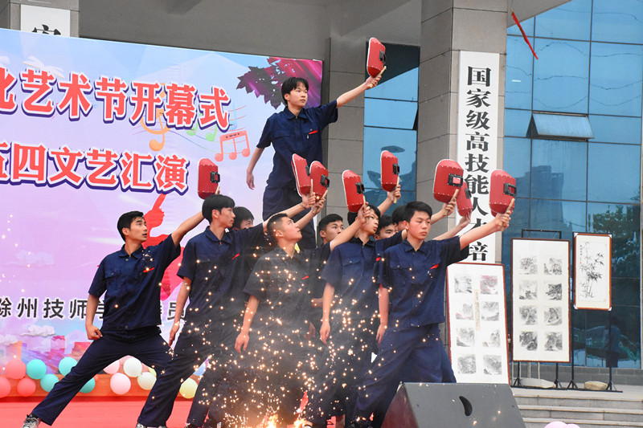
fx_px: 1500
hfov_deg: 24.2
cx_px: 322
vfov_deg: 16.3
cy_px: 214
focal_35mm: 84
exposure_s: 1/1500
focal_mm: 56
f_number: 9.5
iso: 6400
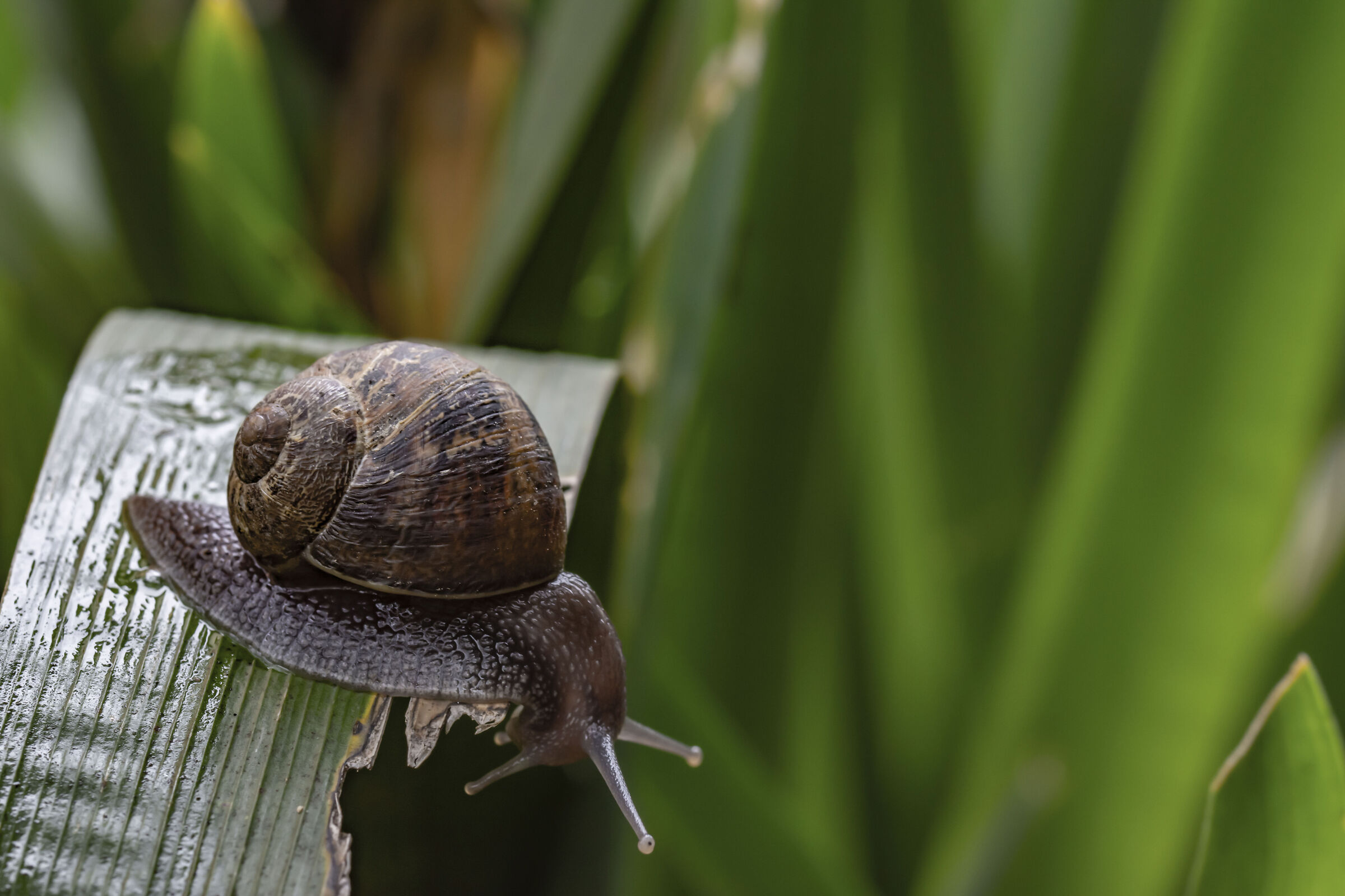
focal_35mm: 158
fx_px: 5884
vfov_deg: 8.7
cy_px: 448
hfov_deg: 13.0
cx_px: 672
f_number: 13
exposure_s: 1/40
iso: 320
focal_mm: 105
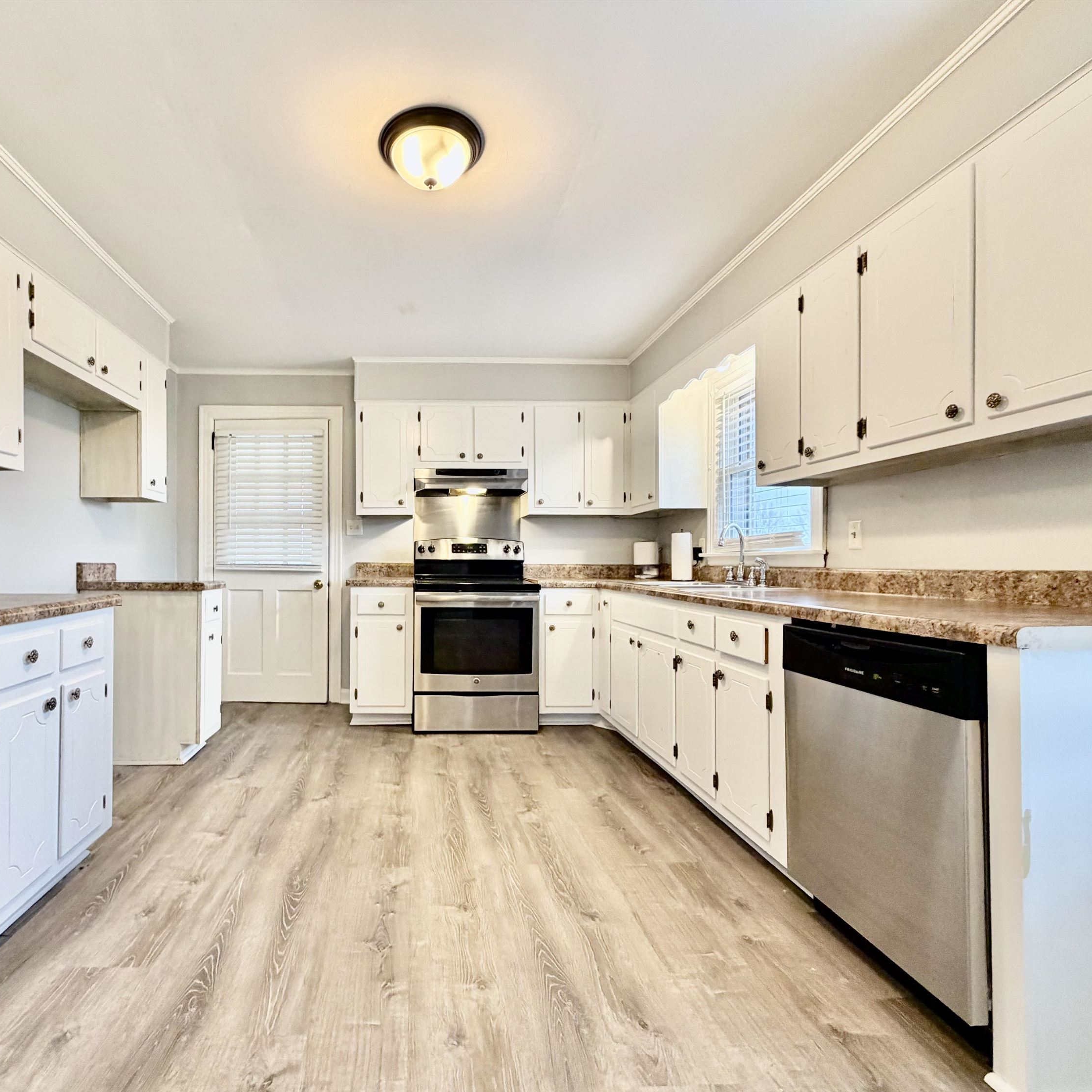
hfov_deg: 82.8
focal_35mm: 17
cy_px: 562
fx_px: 607
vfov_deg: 83.9
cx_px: 431
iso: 200
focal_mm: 2.22
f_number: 2.2
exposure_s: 1/60
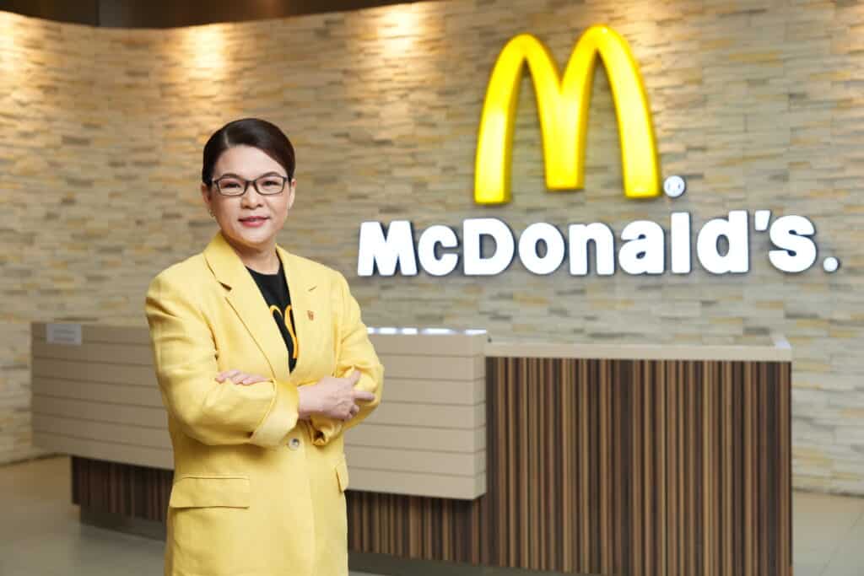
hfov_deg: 41.9
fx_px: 1128
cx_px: 432
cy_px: 288
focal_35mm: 47
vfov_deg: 28.7
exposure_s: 1/125
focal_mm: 47
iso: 800
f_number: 3.5
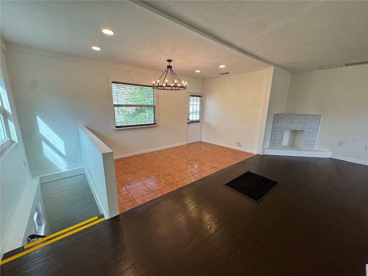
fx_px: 149
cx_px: 184
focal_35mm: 14
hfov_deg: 102.1
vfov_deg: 85.7
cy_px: 138
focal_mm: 2.22
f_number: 2.2
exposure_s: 1/120
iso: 80
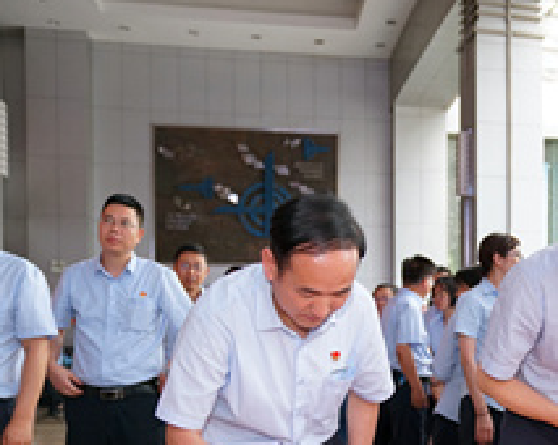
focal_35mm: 56
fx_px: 924
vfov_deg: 26.6
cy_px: 352
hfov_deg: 32.1
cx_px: 495
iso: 1000
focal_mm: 31
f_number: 3.2
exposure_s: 1/160
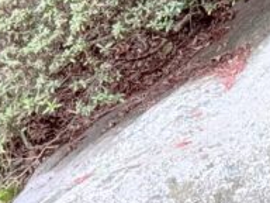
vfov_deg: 5.7
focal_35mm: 256
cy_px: -149
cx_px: 522
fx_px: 1997
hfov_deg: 7.5
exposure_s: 1/168
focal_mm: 6.76
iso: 50
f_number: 1.78
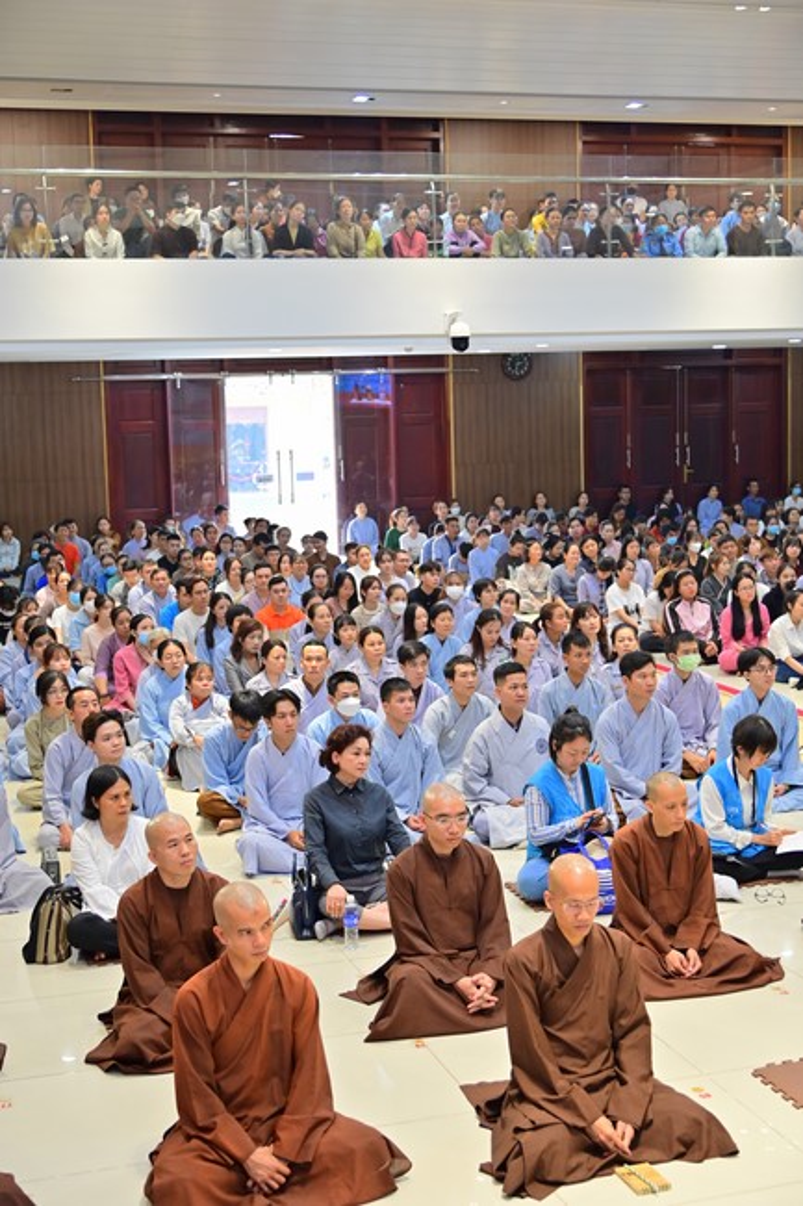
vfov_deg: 41.1
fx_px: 1607
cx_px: 402
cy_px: 603
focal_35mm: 48
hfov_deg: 28.1
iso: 1250
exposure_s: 1/100
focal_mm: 48
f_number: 4.5
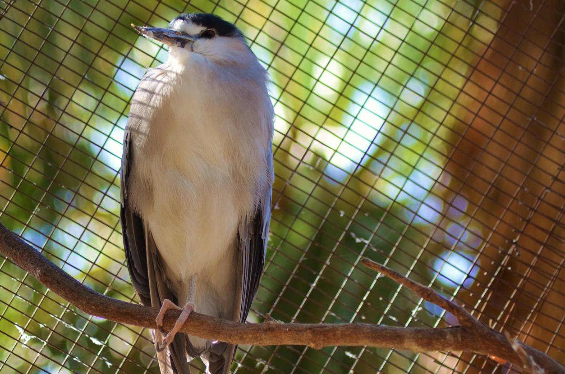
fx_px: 4051
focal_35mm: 259
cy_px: 171
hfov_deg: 8.0
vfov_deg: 5.3
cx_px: 268
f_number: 5
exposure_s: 1/400
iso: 400
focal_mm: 135
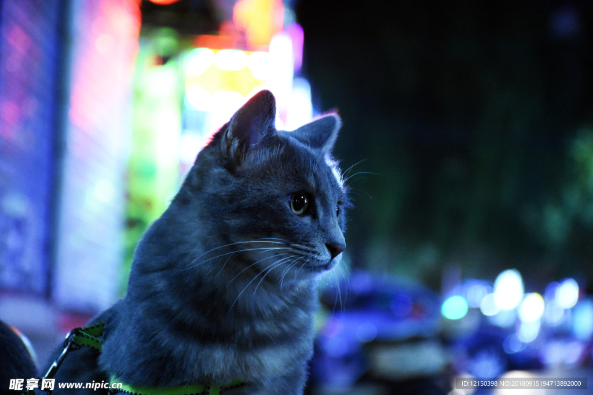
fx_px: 2224
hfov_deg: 15.2
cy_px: 198
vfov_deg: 10.2
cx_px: 296
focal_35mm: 135
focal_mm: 90
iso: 5600
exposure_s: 1/20
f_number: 5.6
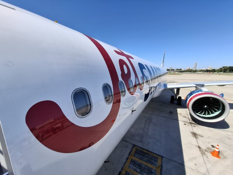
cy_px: 88
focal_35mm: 13
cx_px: 116
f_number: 2.2
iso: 40
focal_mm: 1.74
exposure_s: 1/932
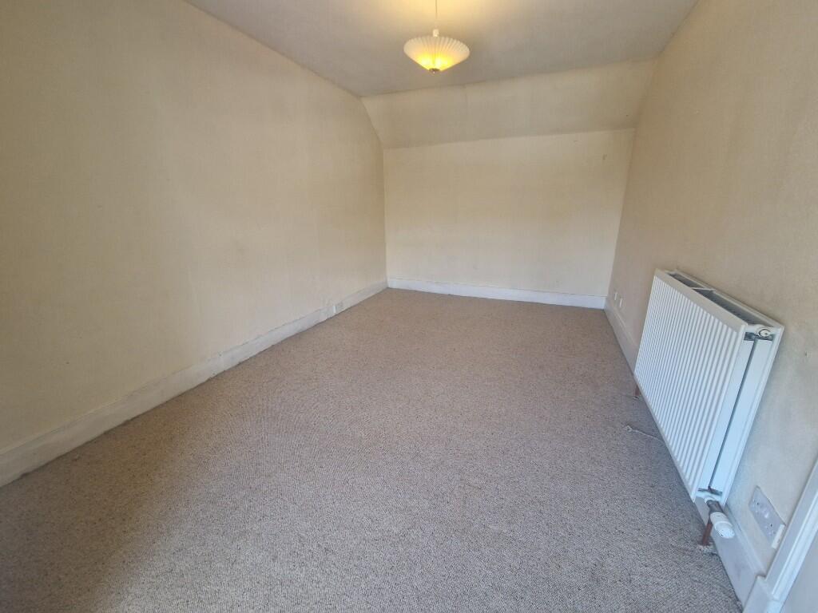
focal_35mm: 13
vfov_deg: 89.9
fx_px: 307
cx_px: 409
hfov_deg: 106.2
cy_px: 306
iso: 200
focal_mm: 2.2
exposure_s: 1/50
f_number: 2.2
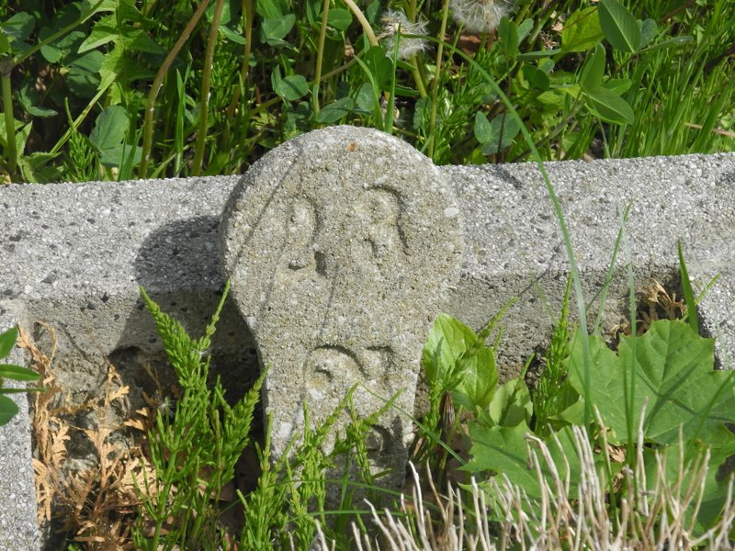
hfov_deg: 16.6
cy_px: 276
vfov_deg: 12.5
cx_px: 368
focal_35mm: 119
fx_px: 2527
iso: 100
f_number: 4.5
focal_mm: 25.4
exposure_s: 1/500
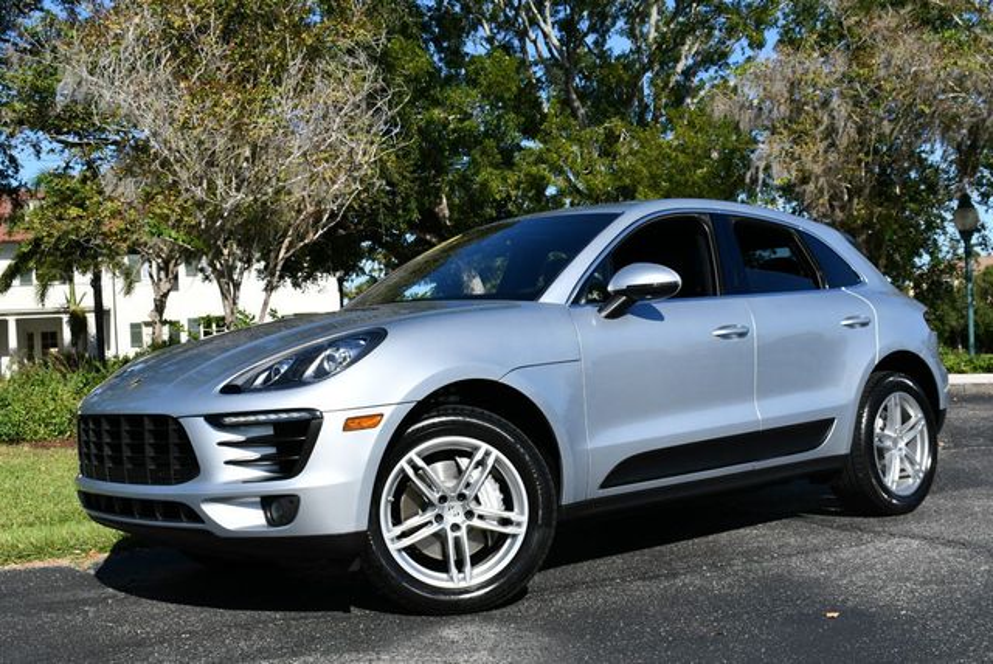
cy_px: 332
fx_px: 1215
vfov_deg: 30.6
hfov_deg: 44.5
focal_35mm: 44
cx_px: 496
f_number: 9
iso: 100
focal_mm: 22
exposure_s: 1/320
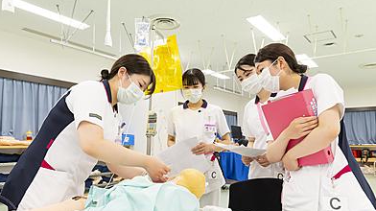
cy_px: 121
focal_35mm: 31
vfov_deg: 37.6
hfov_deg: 62.6
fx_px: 309
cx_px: 188
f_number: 6.3
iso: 800
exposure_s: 1/80
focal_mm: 29
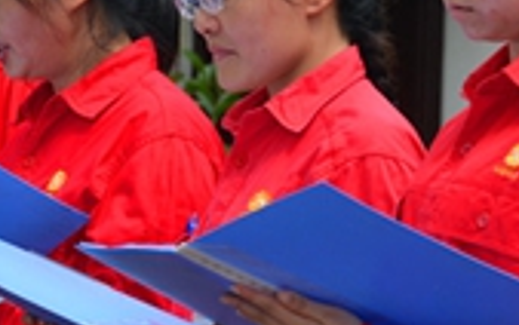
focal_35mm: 415
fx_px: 5876
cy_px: 100
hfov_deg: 5.0
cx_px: -34
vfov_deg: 3.2
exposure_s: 1/180
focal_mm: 92
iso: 100
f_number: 6.7
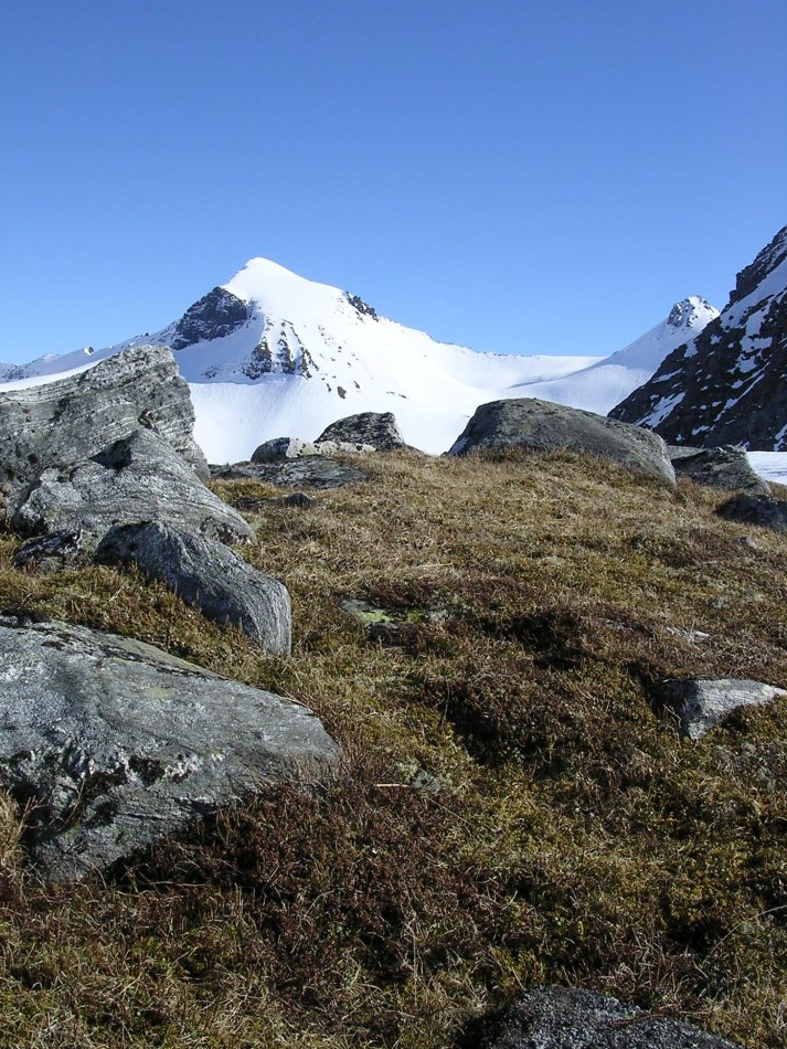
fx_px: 1212
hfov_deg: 36.0
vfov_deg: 46.8
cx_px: 375
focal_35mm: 40
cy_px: 542
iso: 100
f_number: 5.6
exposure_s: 1/411
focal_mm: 5.8
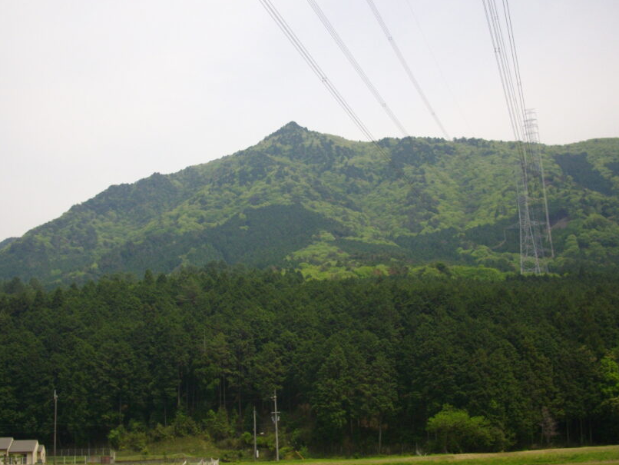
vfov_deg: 30.9
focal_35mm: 47
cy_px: 224
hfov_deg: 40.3
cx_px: 269
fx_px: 841
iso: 100
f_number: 5.6
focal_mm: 6.2
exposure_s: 1/500
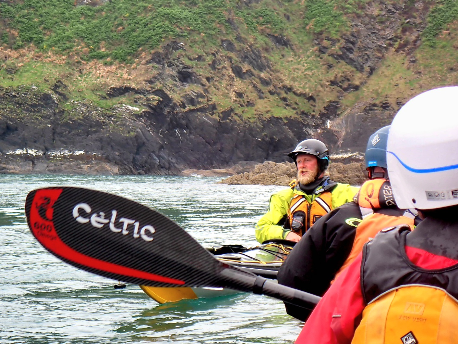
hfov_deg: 19.6
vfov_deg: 14.8
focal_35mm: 100
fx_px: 1323
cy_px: 172
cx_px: 229
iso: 100
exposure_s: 1/161
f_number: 4.9
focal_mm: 18
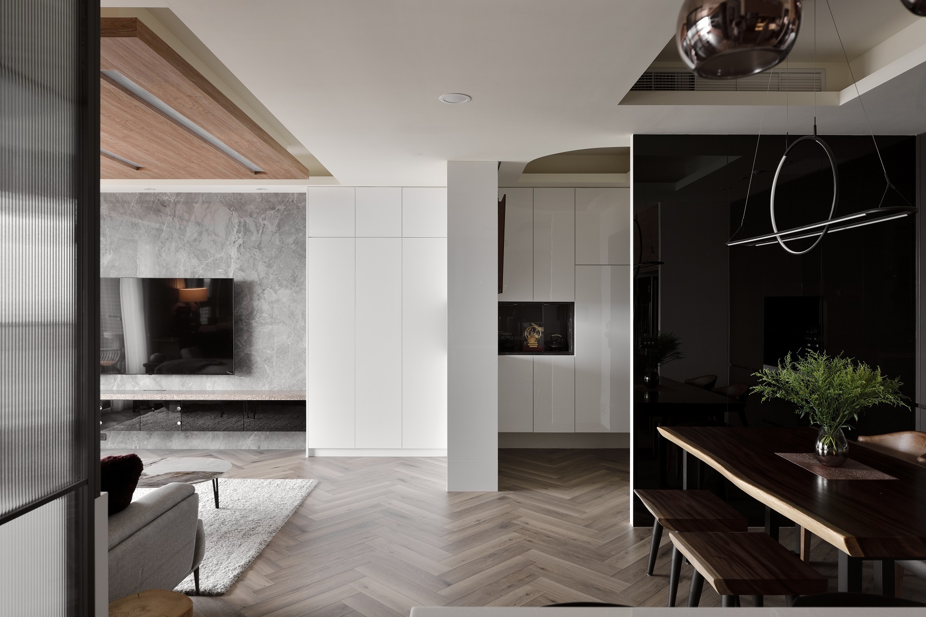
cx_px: 463
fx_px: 617
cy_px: 308
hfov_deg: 73.7
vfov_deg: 53.1
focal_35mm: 24
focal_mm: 24
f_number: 8
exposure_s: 1/2
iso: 100
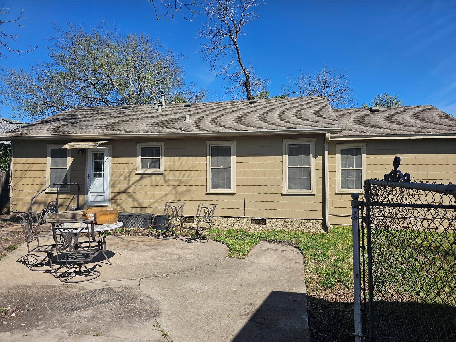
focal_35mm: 23
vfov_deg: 58.9
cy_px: 171
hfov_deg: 73.9
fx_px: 303
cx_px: 228
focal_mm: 6.3
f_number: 1.7
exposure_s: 1/989
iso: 10
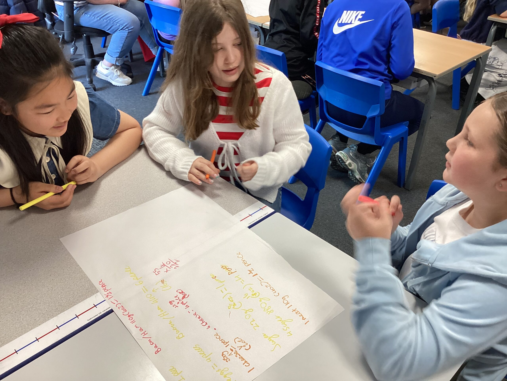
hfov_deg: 58.4
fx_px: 454
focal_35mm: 31
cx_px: 254
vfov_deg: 45.4
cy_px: 190
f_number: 2.4
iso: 125
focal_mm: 3.3
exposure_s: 1/50
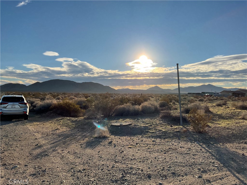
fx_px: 207
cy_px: 92
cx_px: 124
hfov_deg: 61.7
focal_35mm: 29
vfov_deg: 48.2
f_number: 1.8
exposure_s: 1/3322
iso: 16
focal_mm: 3
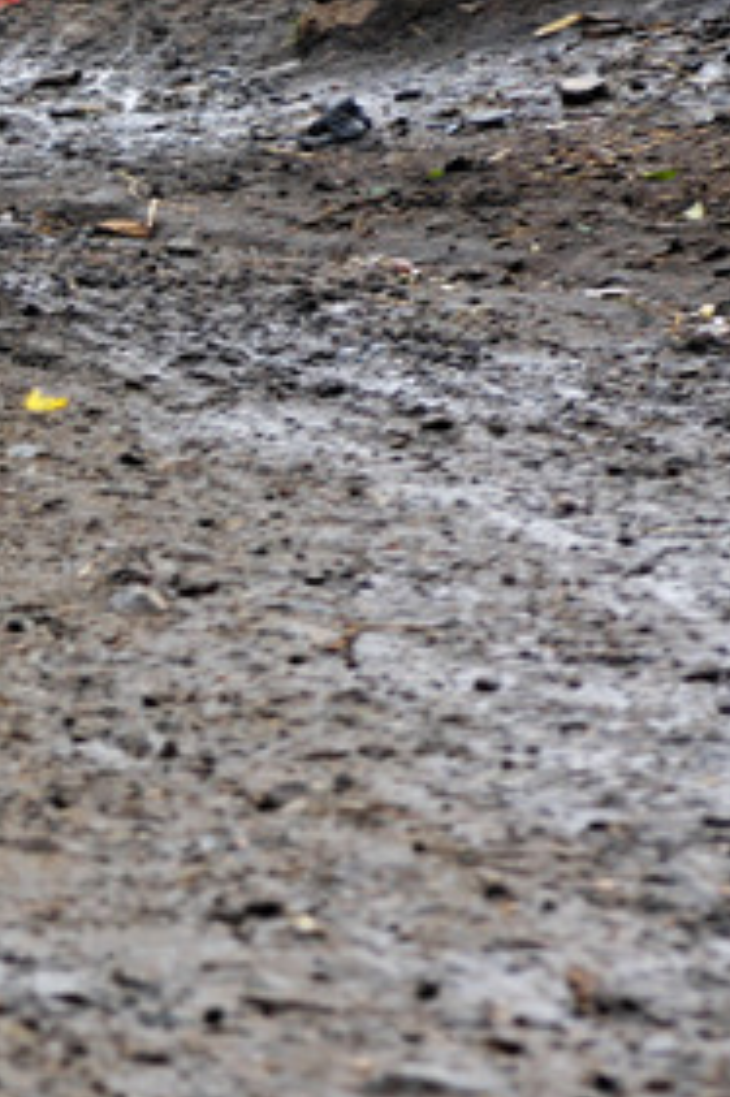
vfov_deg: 6.9
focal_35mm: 299
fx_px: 9105
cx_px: -285
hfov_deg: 4.6
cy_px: 550
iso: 200
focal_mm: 70
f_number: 5
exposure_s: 1/100
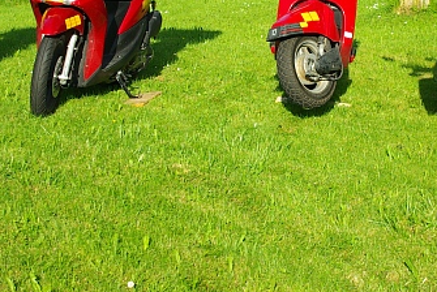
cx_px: 295
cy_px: 18
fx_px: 1351
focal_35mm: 111
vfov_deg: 12.2
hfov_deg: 18.3
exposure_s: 1/250
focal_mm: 31
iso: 100
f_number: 7.1
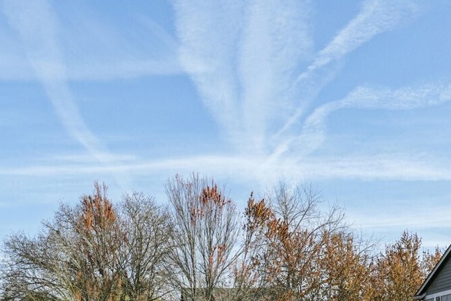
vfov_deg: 23.2
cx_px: 120
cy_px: 367
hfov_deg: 36.7
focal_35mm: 53
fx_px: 664
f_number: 8
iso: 400
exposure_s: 1/640
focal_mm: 21
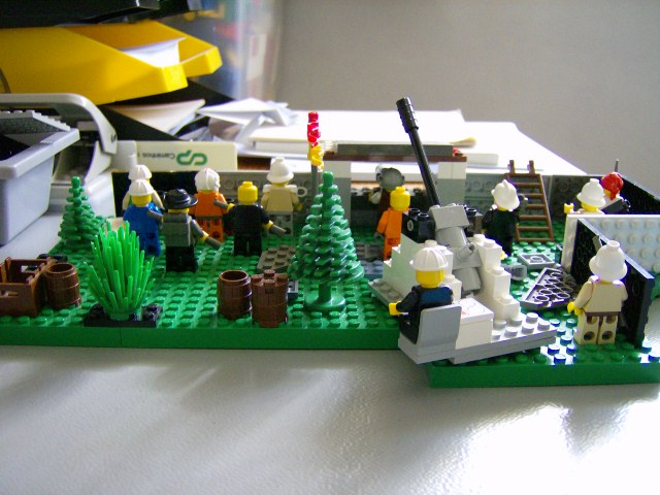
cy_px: 248
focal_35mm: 36
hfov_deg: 51.4
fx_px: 686
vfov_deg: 39.7
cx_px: 330
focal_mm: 6
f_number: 2.8
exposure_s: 1/3.34
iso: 200
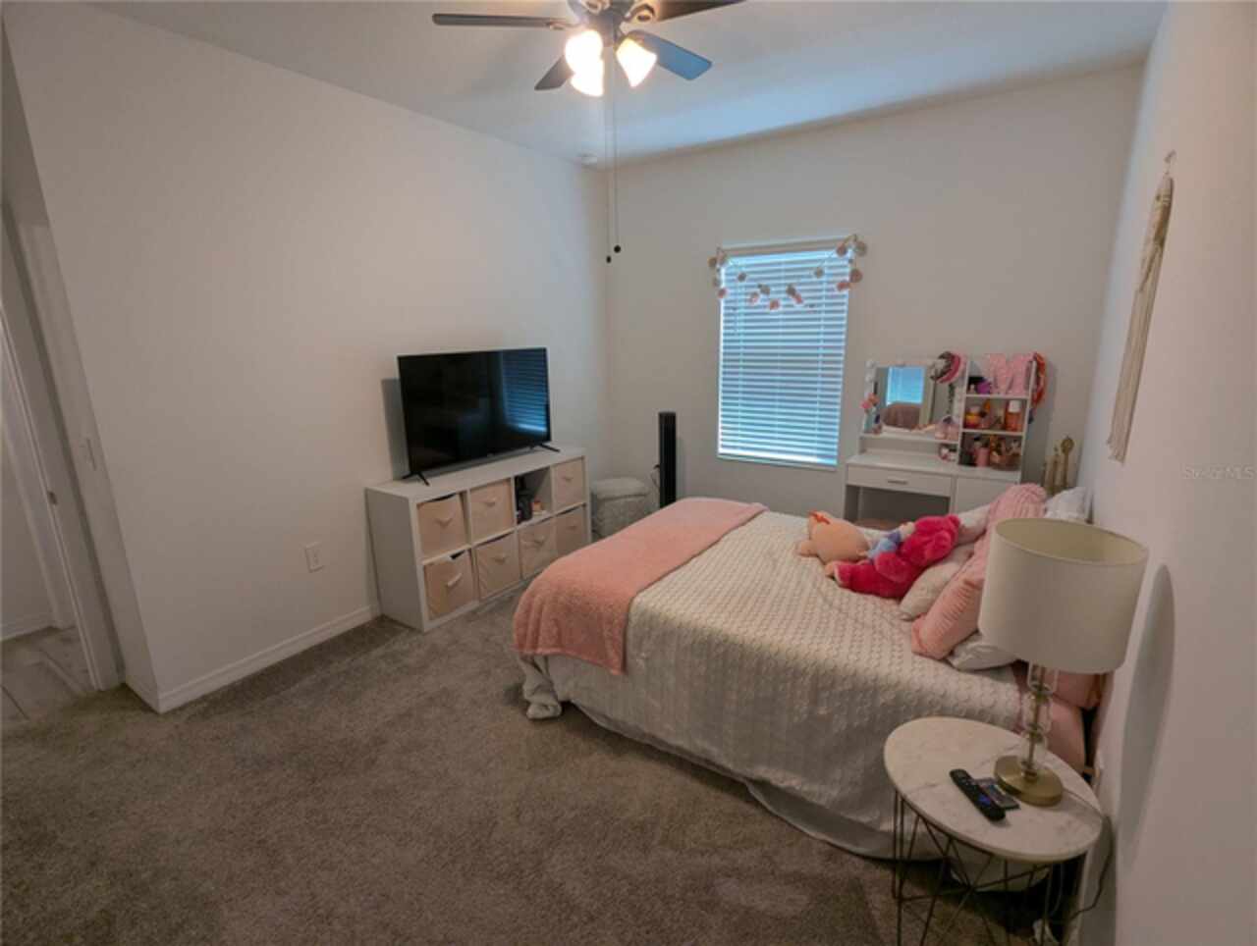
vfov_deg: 78.3
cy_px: 473
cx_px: 628
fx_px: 582
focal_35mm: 16
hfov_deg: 94.4
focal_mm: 2.35
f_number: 2.2
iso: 62
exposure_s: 1/40
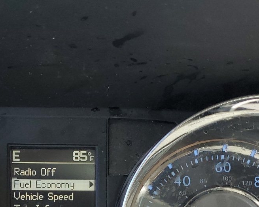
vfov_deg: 23.6
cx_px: 60
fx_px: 475
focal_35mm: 62
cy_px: 206
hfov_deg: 29.9
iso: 50
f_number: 1.5
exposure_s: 1/263
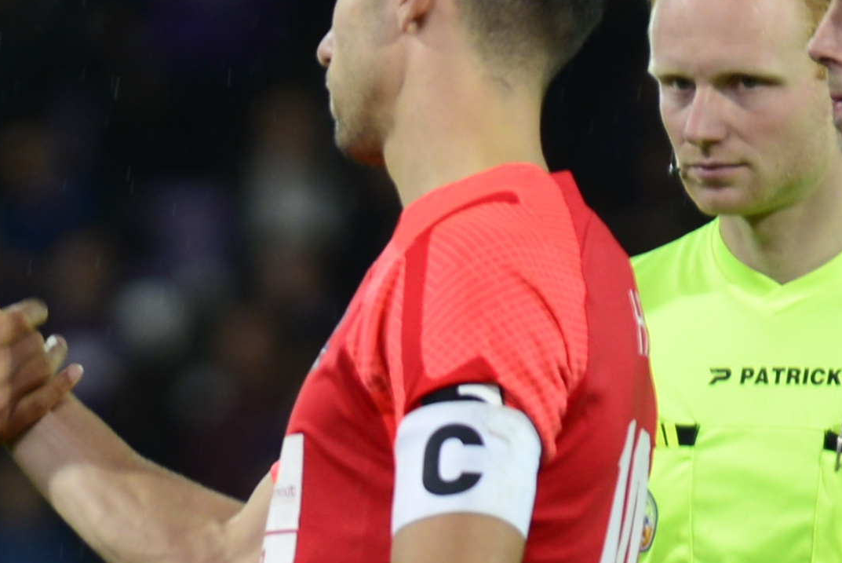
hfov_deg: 1.8
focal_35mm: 1121
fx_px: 26236
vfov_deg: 1.2
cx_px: 267
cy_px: 1095
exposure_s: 1/320
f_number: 2.8
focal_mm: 200
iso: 450
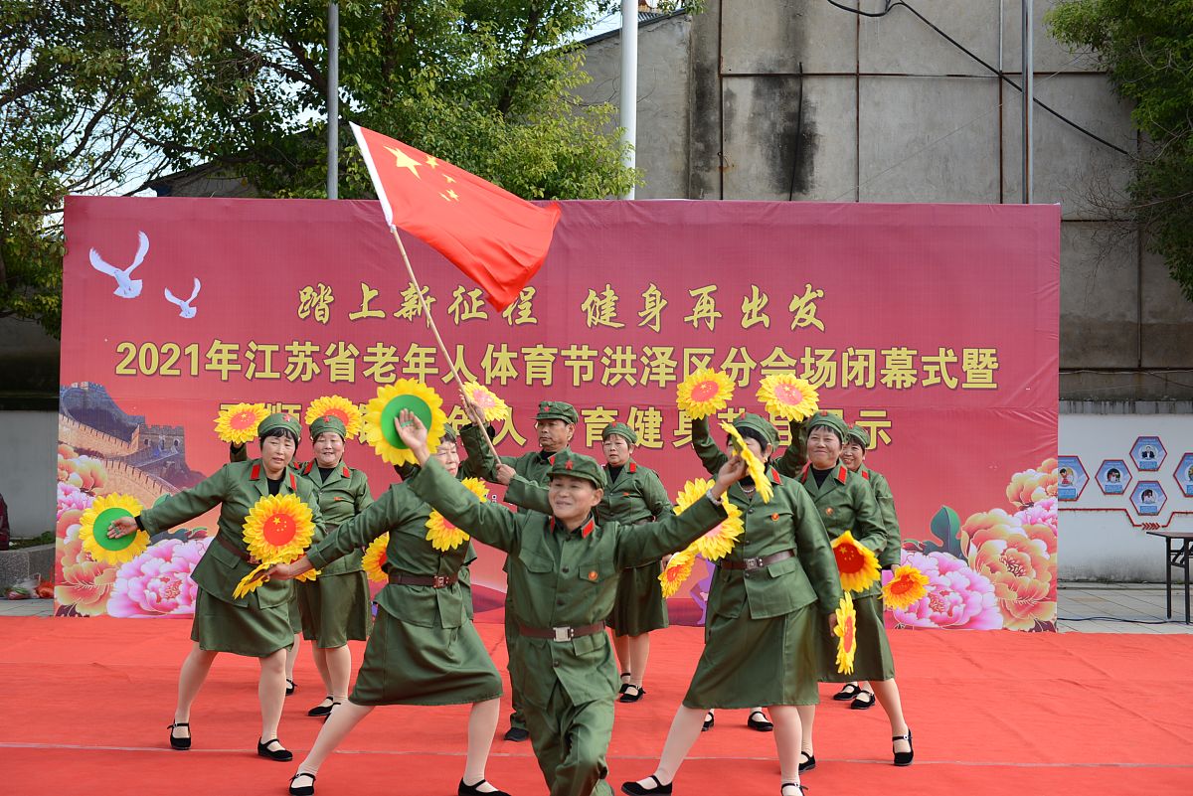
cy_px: 398
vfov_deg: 26.0
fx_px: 1724
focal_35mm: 52
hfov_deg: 38.2
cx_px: 596
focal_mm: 52
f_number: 3.5
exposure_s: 1/400
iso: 100
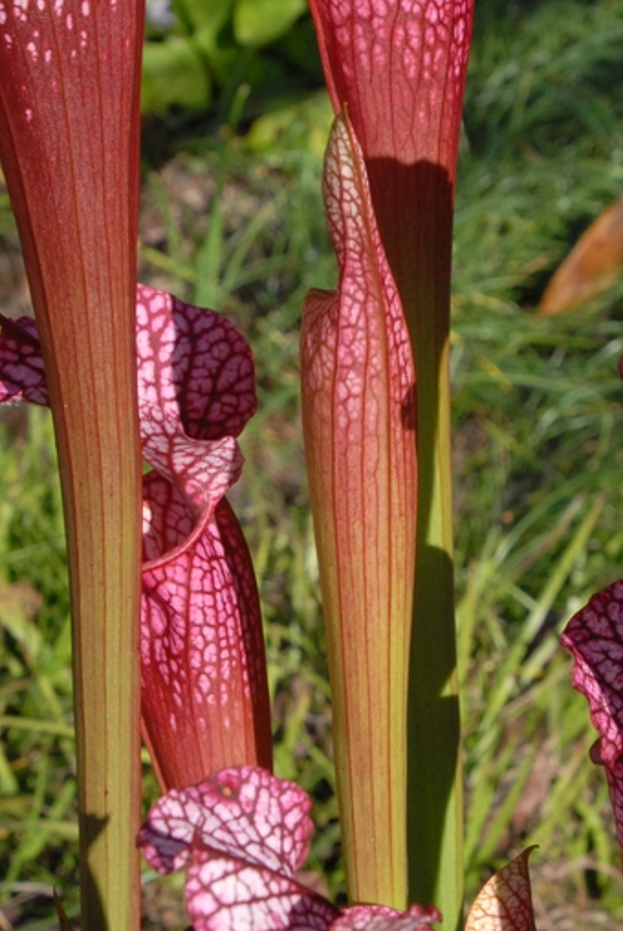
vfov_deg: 16.1
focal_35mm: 127
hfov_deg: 10.8
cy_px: 427
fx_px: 3288
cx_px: 356
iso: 400
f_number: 10
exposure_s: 1/350
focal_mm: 42
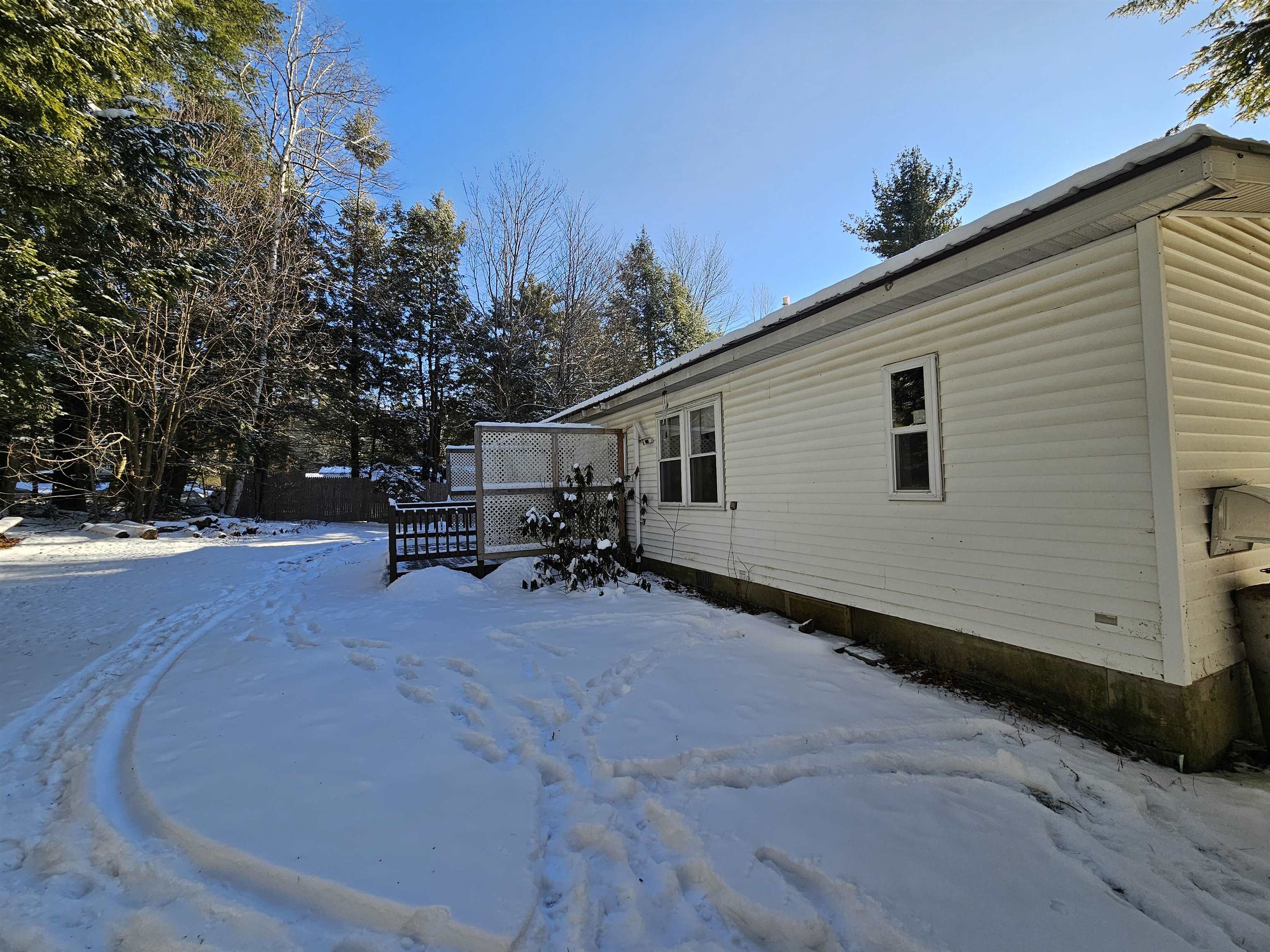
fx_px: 477
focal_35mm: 13
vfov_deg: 89.9
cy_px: 476
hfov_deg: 106.2
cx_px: 635
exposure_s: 1/790
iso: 50
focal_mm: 2.2
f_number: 2.2
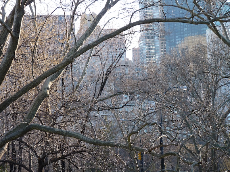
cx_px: 115
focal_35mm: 125
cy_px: 86
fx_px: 831
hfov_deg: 15.8
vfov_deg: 11.9
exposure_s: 1/100
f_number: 3.6
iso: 80
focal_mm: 22.3
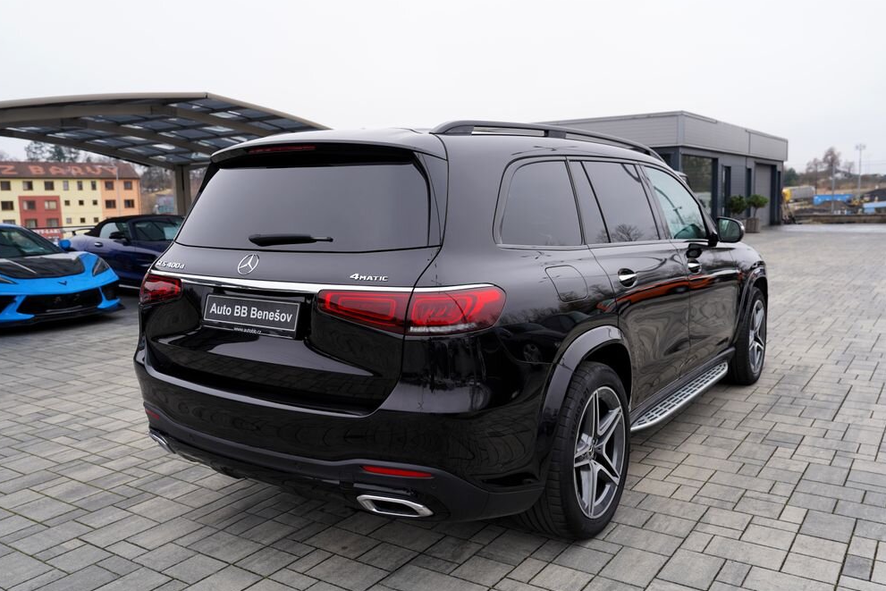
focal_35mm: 31
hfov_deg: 60.3
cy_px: 299
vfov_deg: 42.3
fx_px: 763
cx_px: 445
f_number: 4.5
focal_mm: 30
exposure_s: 1/60
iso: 100
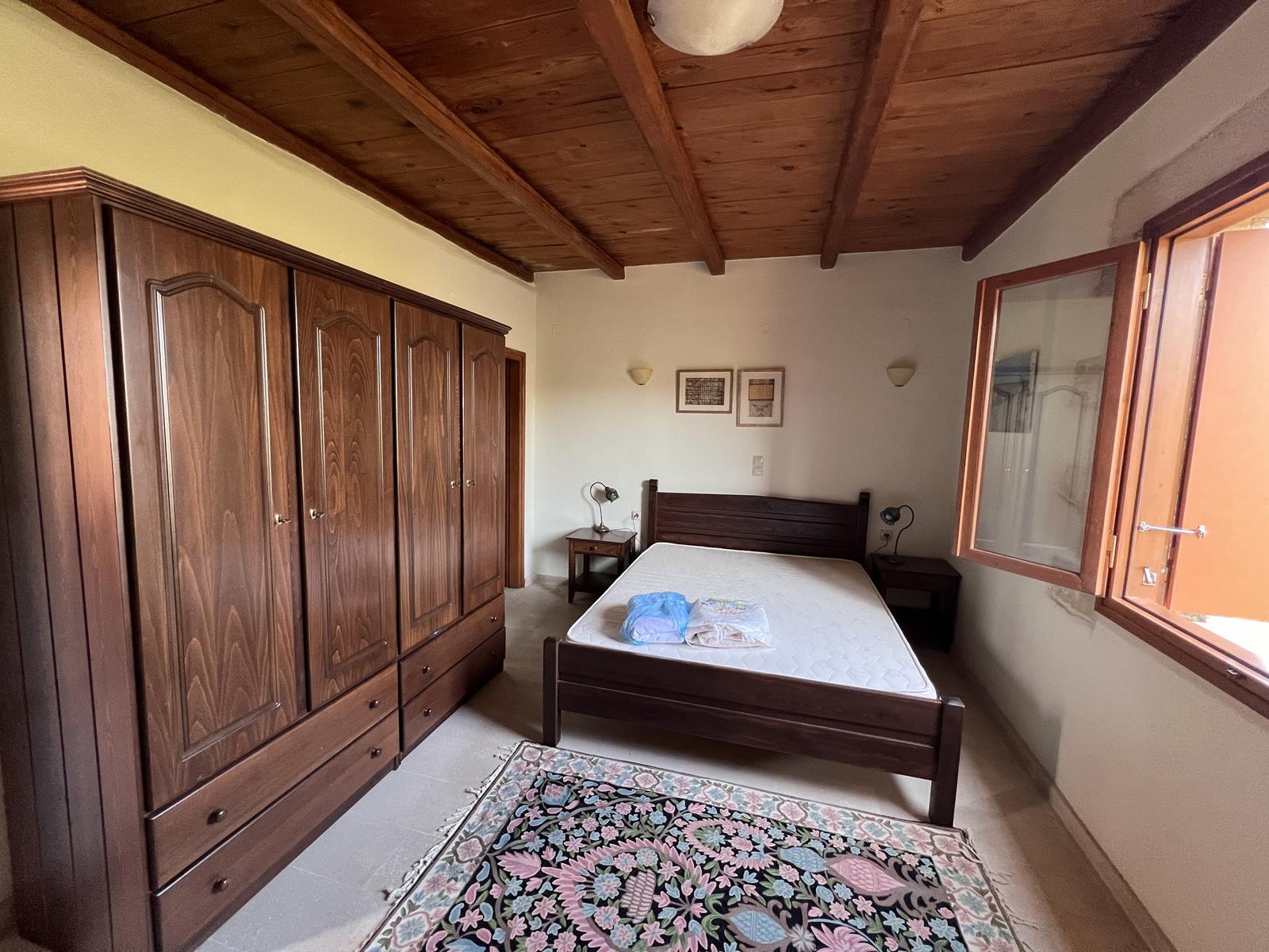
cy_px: 476
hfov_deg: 106.2
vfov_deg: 89.9
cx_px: 634
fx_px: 477
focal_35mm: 13
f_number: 1.8
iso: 250
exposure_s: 1/81
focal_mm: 1.57
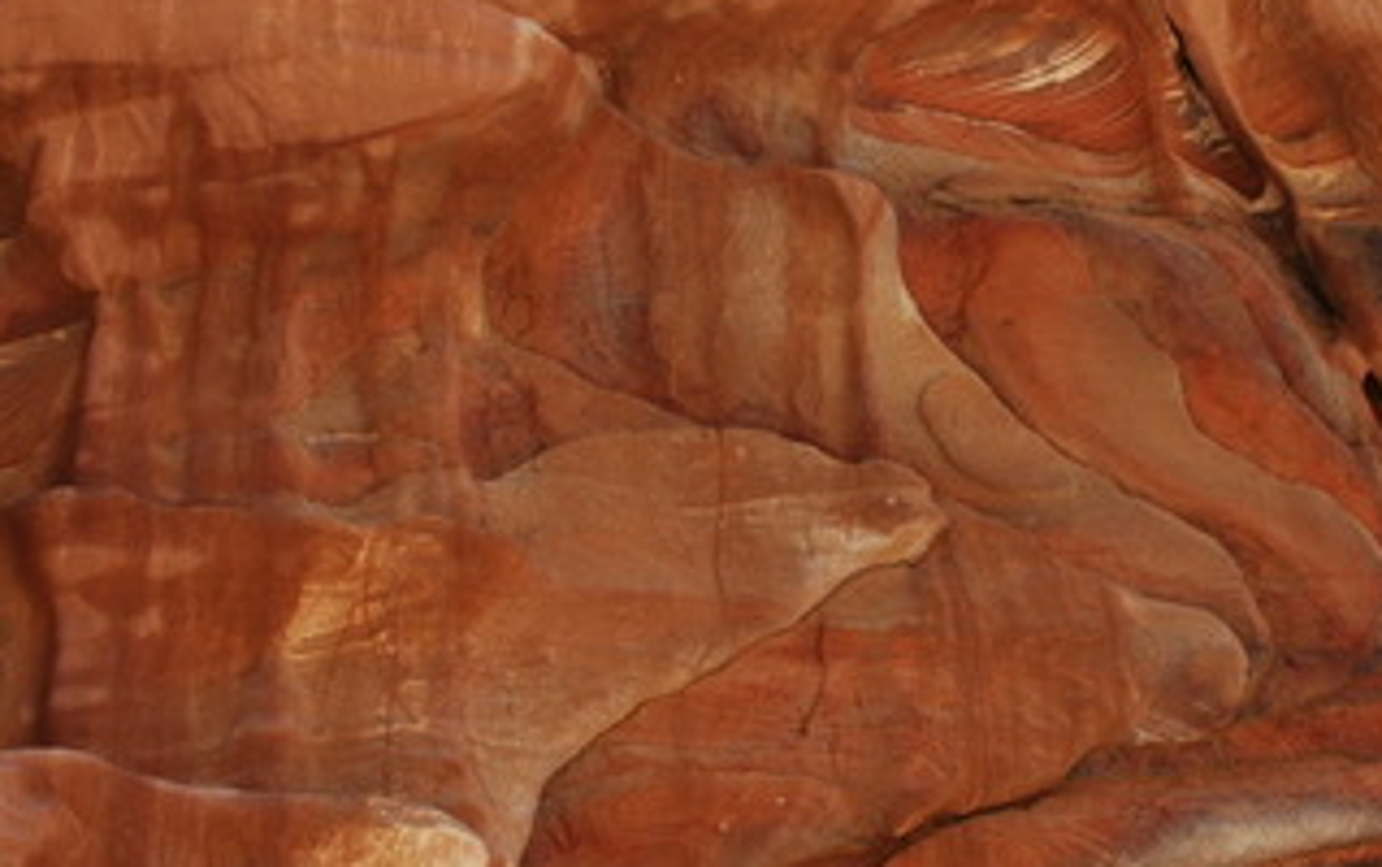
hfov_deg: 32.6
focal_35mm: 62
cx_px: 962
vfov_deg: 20.9
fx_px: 2337
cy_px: 600
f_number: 6.3
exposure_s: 1/160
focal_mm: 18
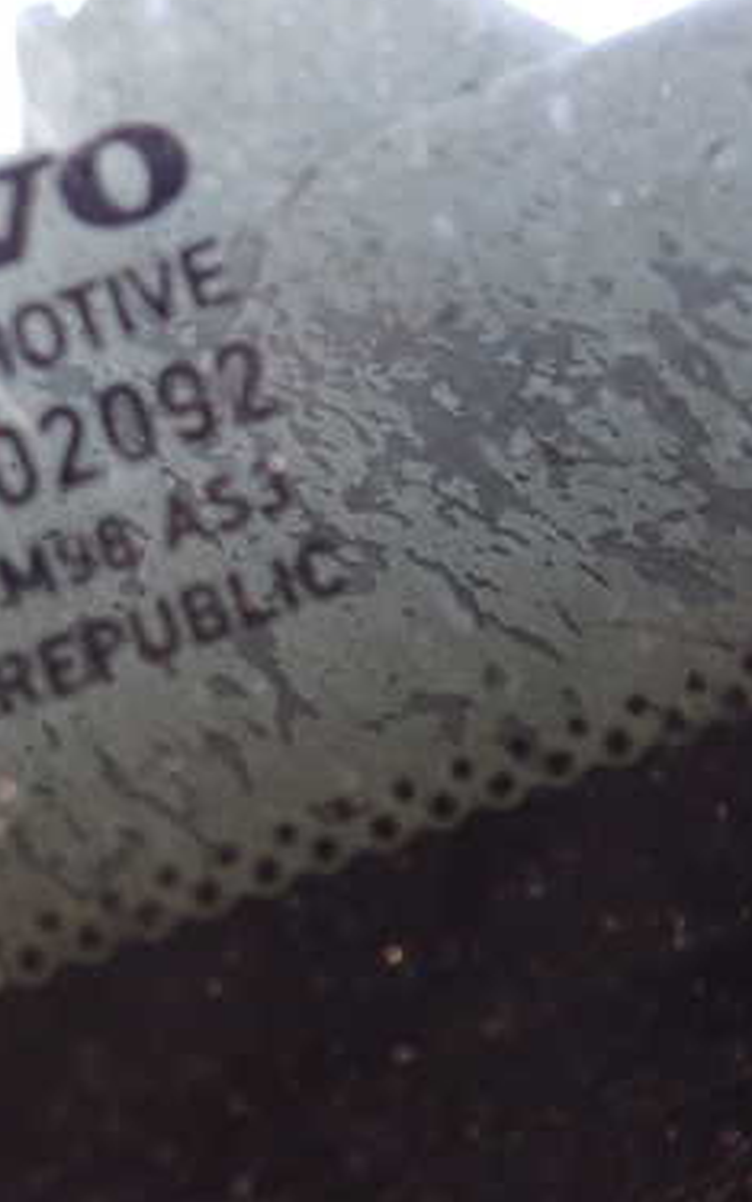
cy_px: 569
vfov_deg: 39.5
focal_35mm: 51
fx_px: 1671
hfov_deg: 22.8
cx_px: -202
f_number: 2.3
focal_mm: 5.4
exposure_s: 1/30
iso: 320
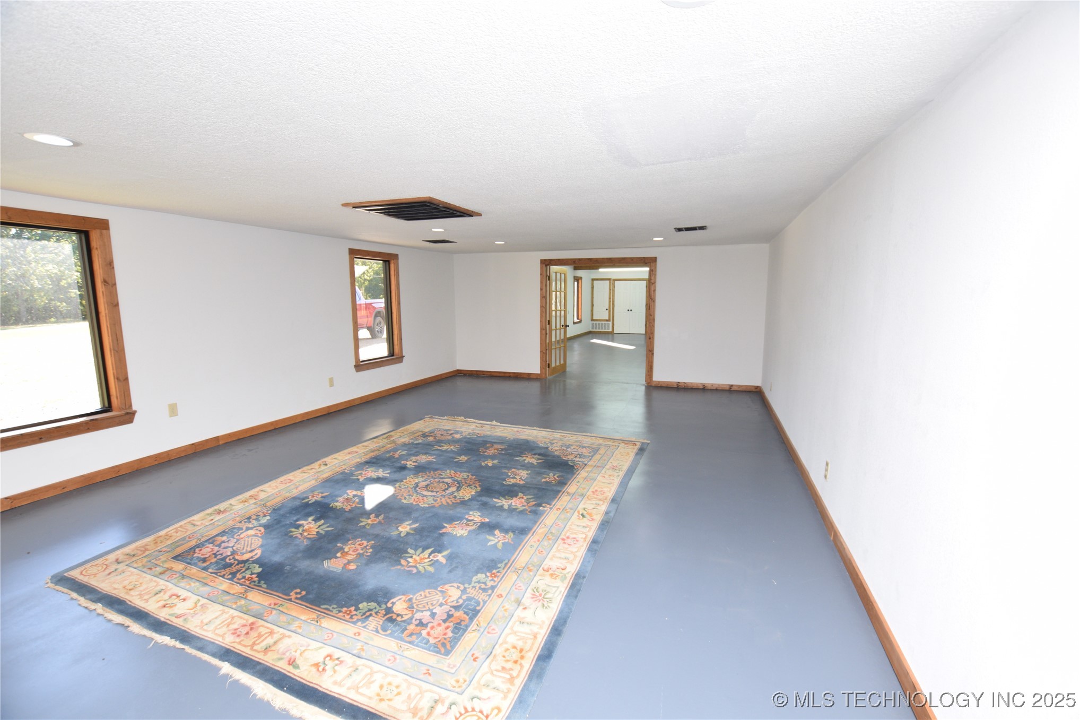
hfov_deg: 100.4
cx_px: 540
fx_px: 450
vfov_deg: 77.3
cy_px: 360
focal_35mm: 15
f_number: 4.5
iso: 400
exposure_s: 1/80
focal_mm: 10
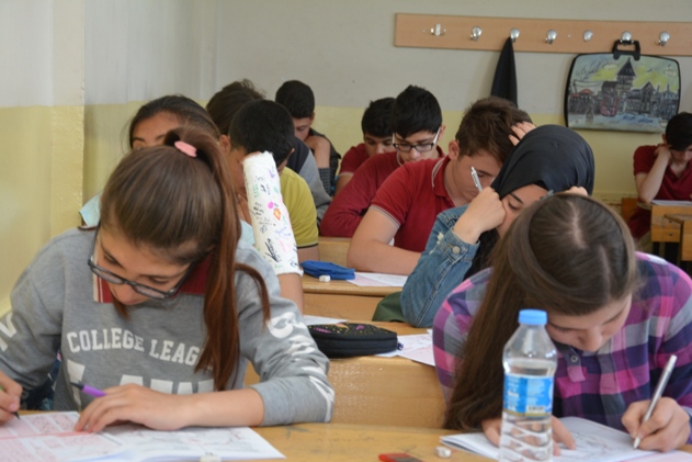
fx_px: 1317
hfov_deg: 29.4
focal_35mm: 69
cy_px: 231
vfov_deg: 19.9
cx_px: 349
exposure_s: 1/60
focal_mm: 45
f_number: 4.8
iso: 720
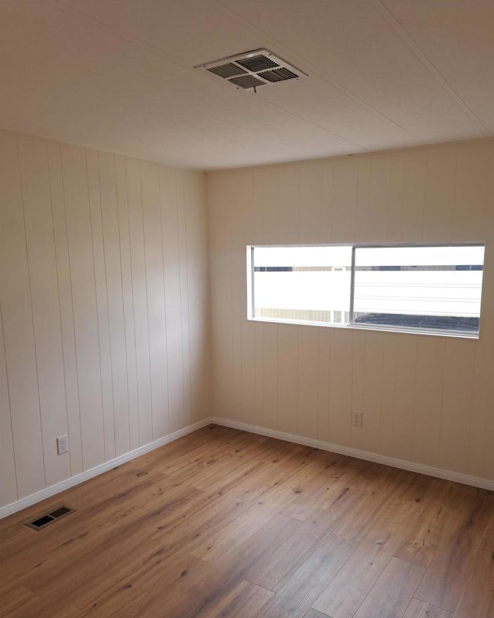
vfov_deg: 65.9
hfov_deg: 54.9
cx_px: 256
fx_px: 475
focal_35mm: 26
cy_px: 342
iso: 50
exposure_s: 1/164
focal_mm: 5.23
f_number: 1.8
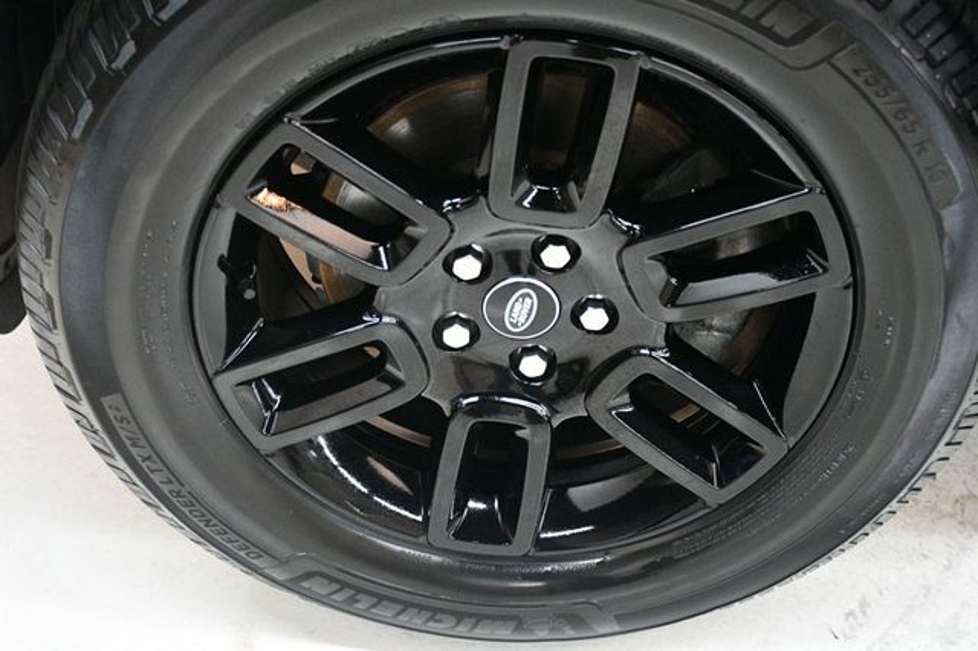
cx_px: 489
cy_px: 326
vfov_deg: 23.8
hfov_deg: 35.1
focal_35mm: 57
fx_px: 1548
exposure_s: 1/60
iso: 4000
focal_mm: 38
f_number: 4.2
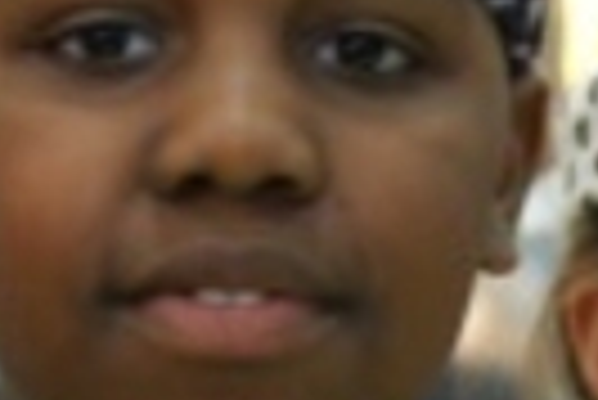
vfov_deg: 4.2
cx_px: 513
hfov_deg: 6.4
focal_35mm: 323
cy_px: 1076
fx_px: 5371
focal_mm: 28
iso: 400
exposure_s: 1/40
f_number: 2.8
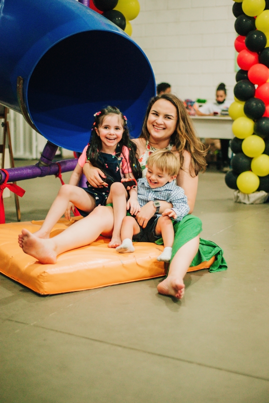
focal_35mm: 50
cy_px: 202
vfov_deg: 39.6
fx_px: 560
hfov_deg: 27.0
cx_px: 134
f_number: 1.8
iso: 2500
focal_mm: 50
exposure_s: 1/200
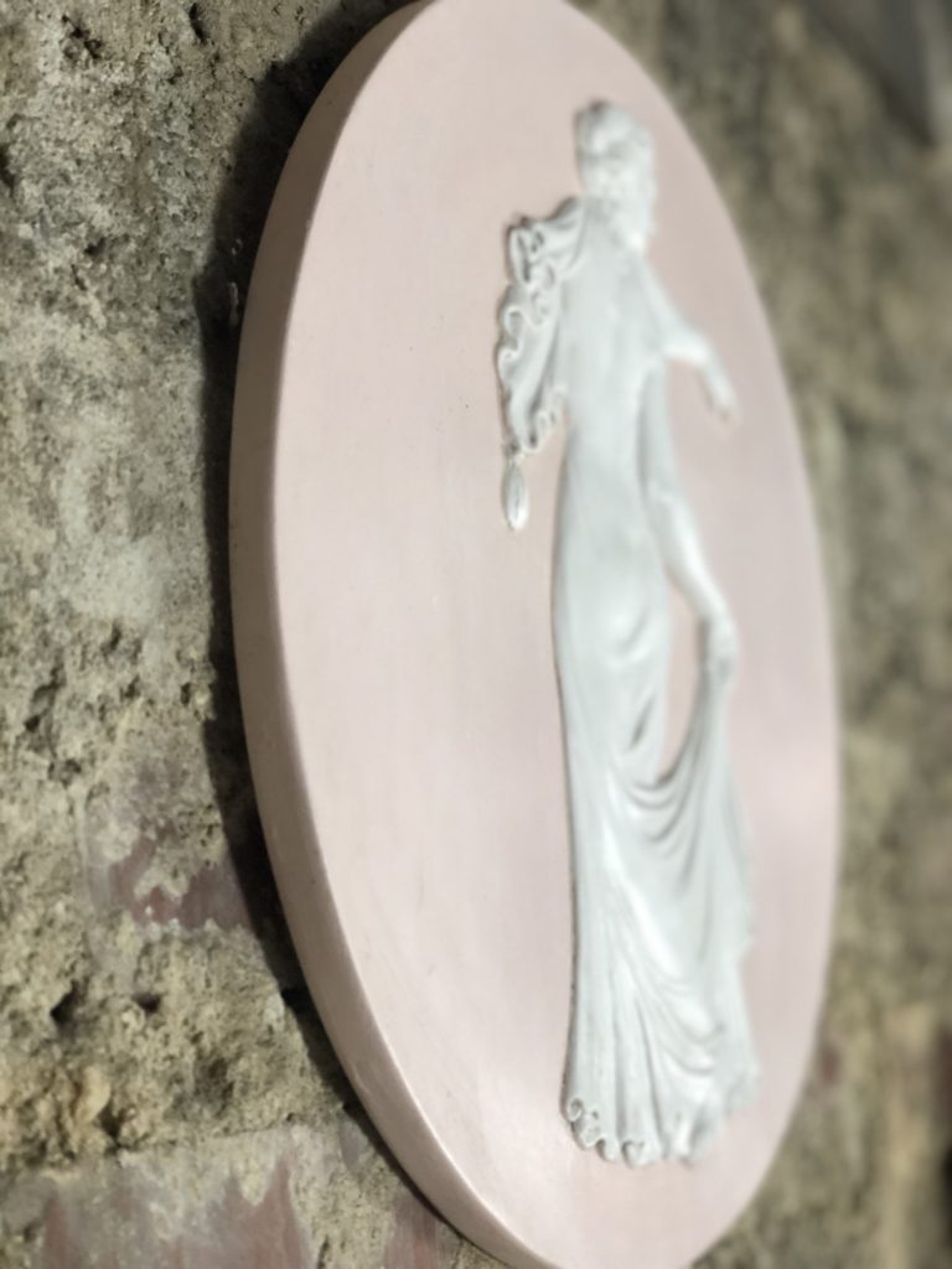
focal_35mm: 52
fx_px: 1907
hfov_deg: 28.0
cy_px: 634
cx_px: 476
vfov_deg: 36.8
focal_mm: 6
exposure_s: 1/50
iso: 100
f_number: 2.4
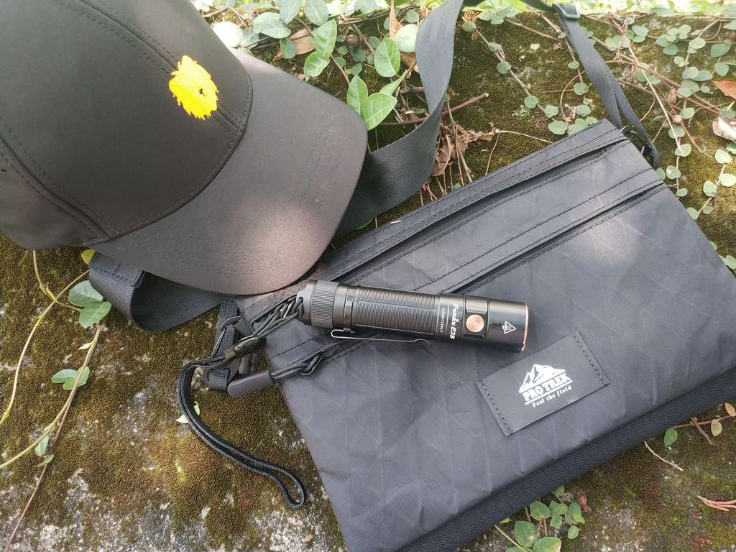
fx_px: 680
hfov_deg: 56.8
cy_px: 276
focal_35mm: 32
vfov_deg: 44.2
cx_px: 368
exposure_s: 1/100
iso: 163
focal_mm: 4.5
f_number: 2
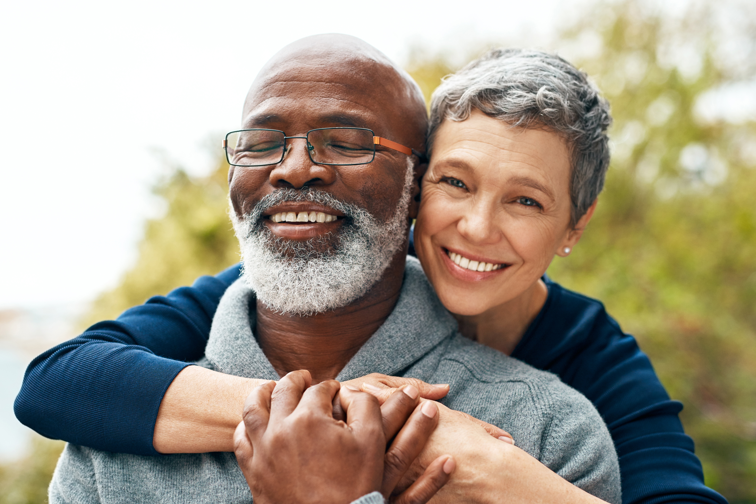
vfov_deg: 19.7
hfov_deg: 29.2
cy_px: 335
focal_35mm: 69
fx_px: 1449
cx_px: 358
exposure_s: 1/1250
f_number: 2.2
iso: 200
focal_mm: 50
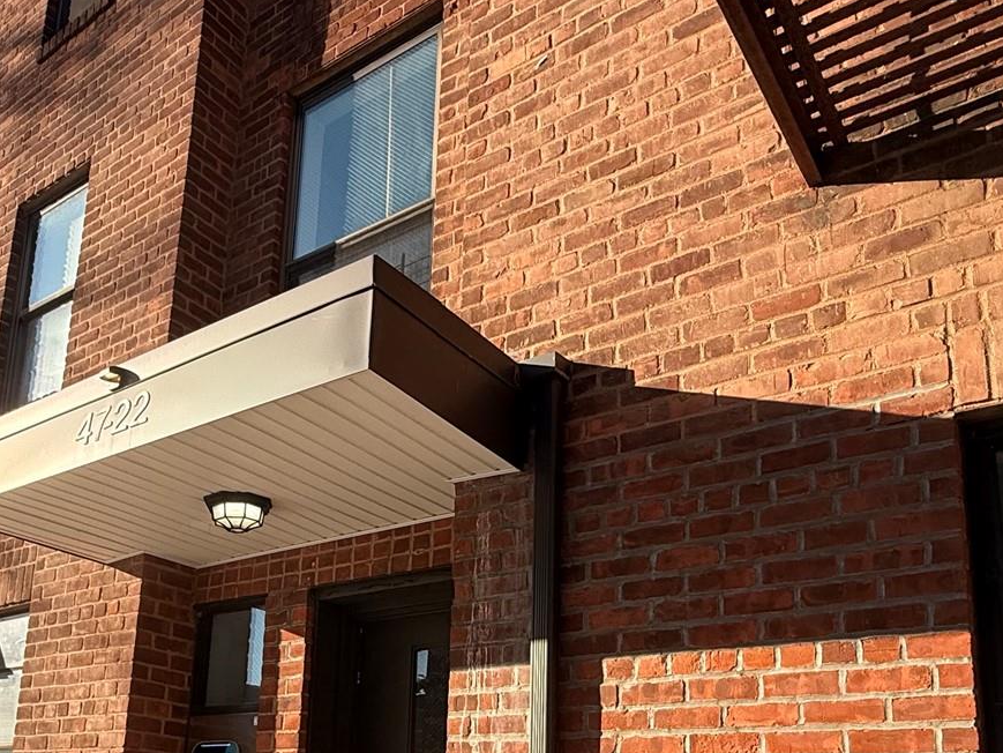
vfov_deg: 40.6
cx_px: 404
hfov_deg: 55.0
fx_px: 956
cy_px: 633
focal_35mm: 33
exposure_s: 1/1068
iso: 64
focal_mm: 2.22
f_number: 2.2
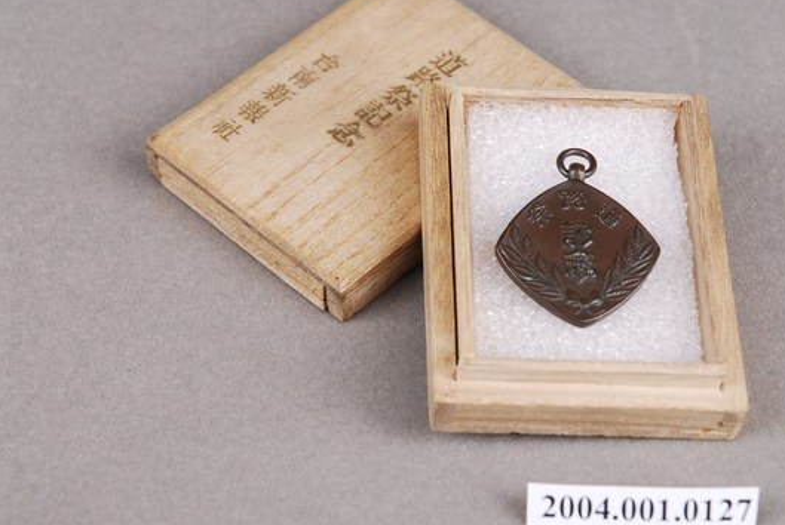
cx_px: 473
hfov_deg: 16.1
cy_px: 252
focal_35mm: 127
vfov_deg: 10.8
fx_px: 2772
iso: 100
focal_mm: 70
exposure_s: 1/125
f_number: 9
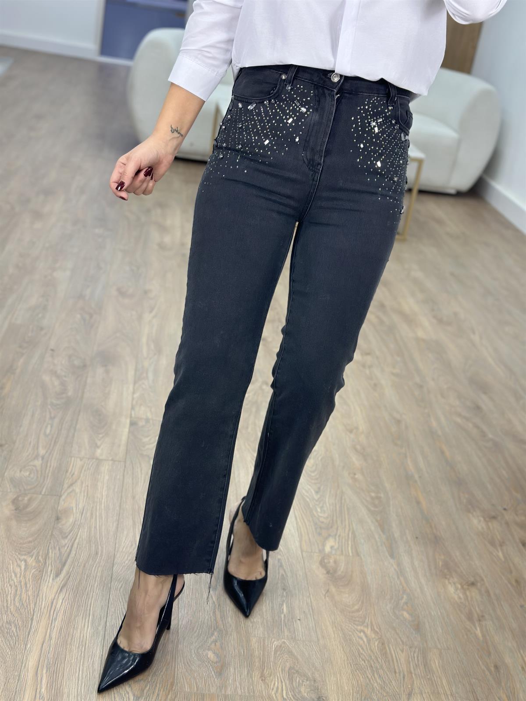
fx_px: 972
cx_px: 263
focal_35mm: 48
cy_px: 350
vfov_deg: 39.7
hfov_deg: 30.3
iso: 125
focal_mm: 6.86
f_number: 1.78
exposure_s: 1/100
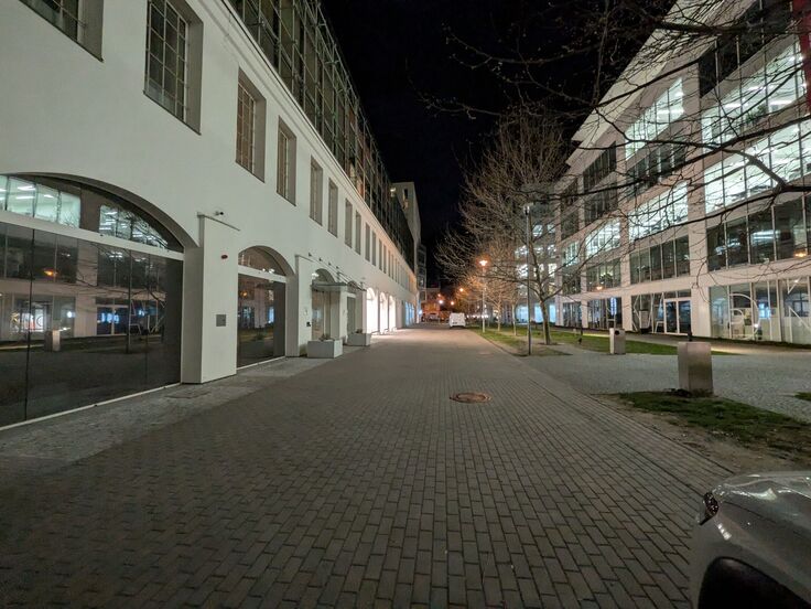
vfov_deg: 85.7
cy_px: 304
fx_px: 328
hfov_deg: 102.1
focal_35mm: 14
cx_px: 406
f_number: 2.2
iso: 425
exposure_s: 1/25
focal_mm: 1.83
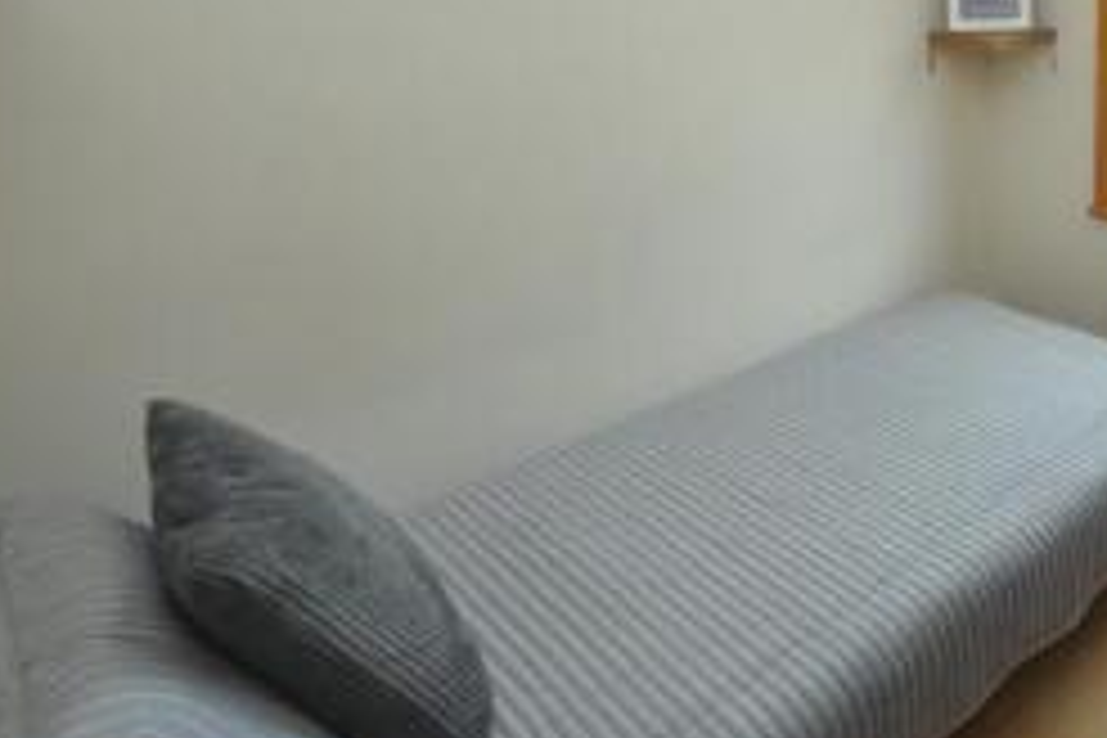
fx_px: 892
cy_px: 151
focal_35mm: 29
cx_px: 1012
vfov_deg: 43.0
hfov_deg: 54.7
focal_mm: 10
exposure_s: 1/125
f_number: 5.6
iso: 400
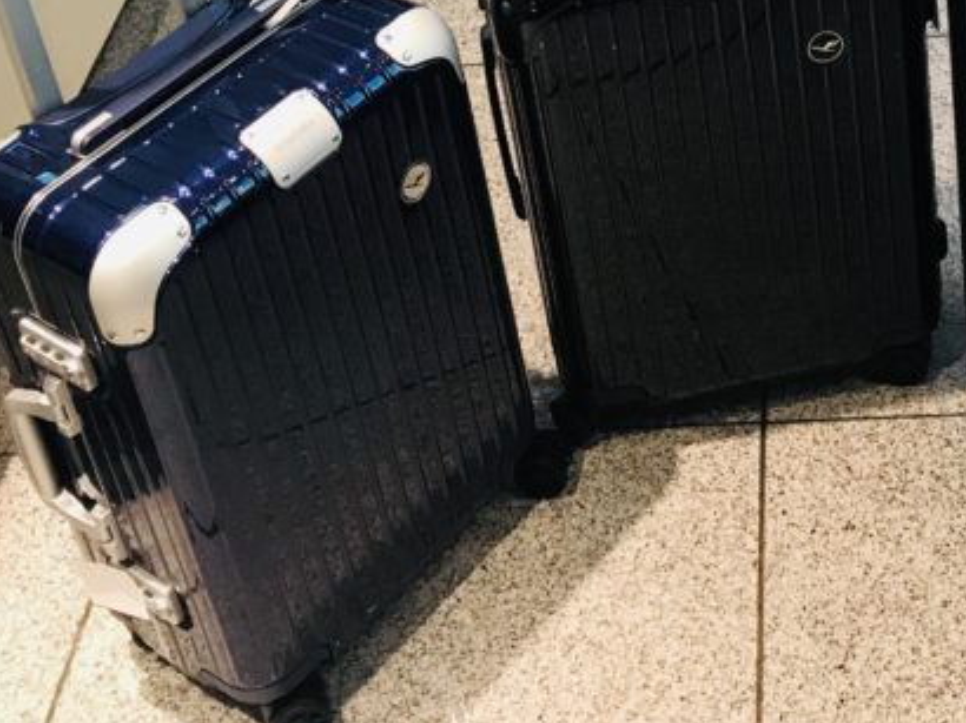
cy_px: -82
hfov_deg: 27.6
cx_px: 664
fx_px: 1952
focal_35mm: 70
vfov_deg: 20.0
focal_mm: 3.99
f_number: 1.8
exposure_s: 1/33
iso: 32
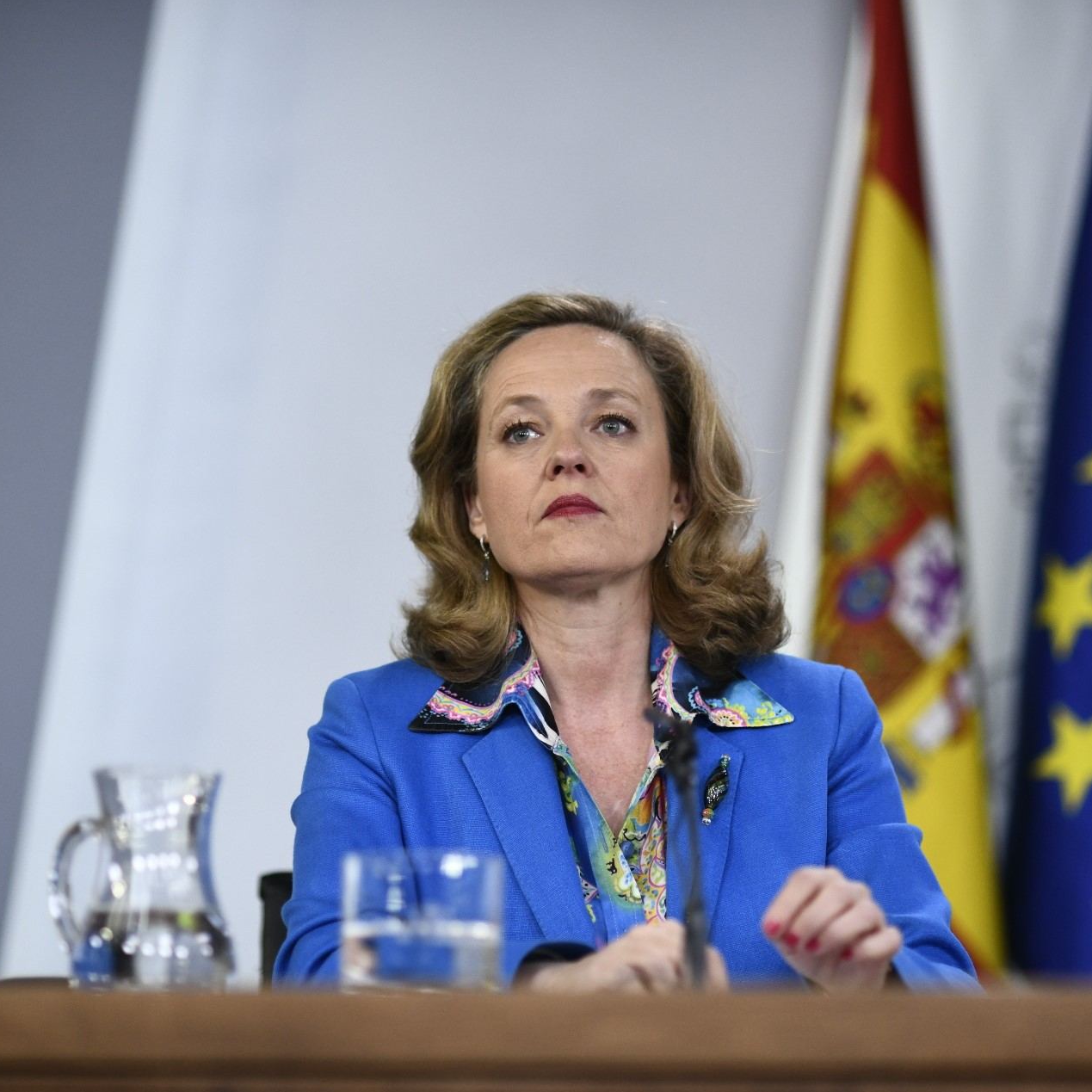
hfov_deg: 12.9
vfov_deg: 12.9
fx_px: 4818
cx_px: 582
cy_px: 547
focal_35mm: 135
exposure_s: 1/1000
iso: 1600
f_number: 2.2
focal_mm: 105
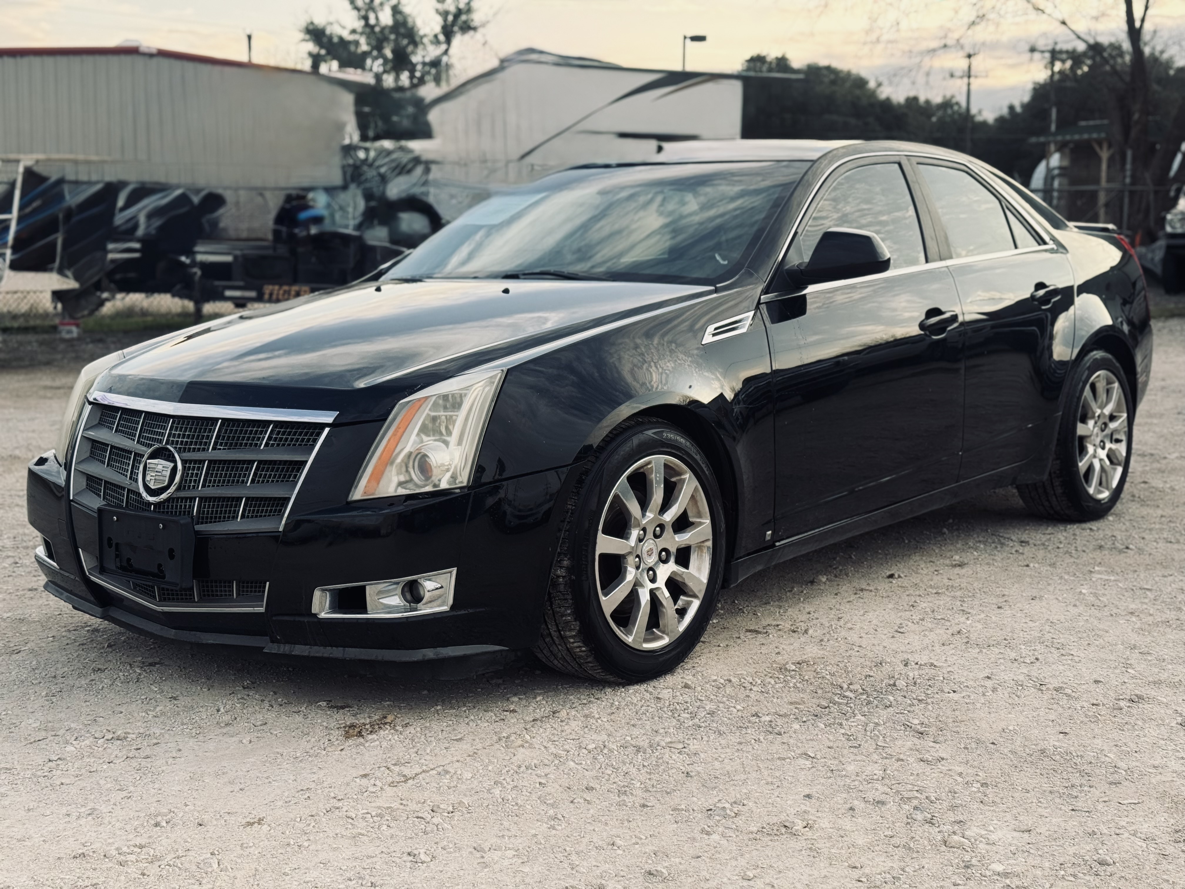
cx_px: 592
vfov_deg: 30.3
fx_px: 1643
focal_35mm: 48
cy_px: 444
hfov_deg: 39.7
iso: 64
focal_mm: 6.76
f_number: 1.78
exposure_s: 1/707
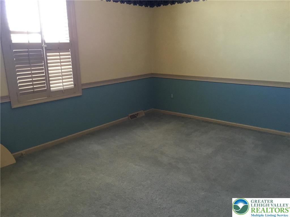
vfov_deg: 45.4
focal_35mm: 31
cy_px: 108
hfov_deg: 58.4
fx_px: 260
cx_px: 145
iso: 200
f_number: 2.4
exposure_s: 1/30
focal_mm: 3.3
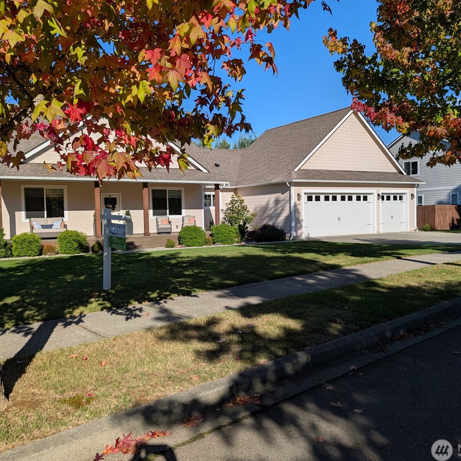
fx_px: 437
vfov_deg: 55.6
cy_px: 229
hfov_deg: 55.6
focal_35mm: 29
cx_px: 219
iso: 21
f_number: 1.68
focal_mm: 6.9
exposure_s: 1/1890
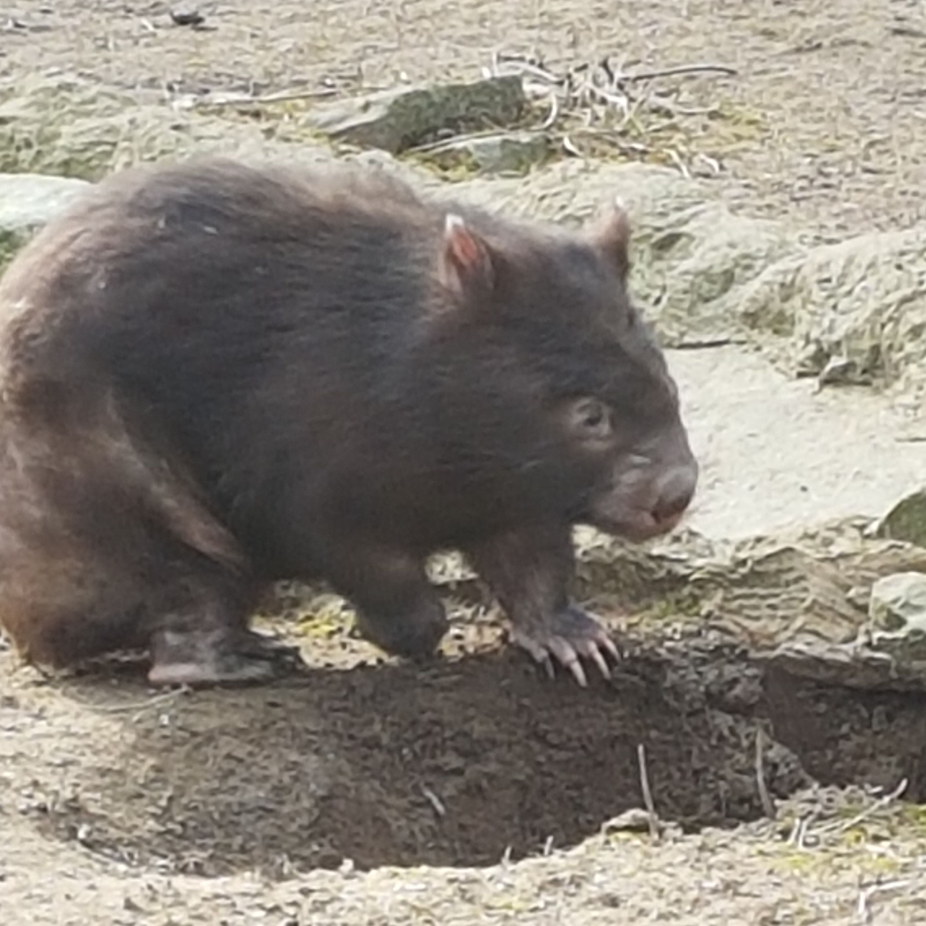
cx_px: 404
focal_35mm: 31
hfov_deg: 52.4
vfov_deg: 52.5
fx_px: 938
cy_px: 462
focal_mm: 4.2
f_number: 1.7
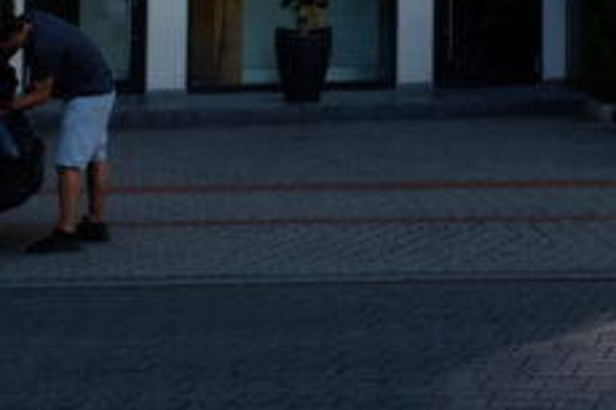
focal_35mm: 138
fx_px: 2360
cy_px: -216
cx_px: 1130
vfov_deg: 9.6
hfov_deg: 13.3
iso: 200
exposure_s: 1/480
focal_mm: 20.5
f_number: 5.6
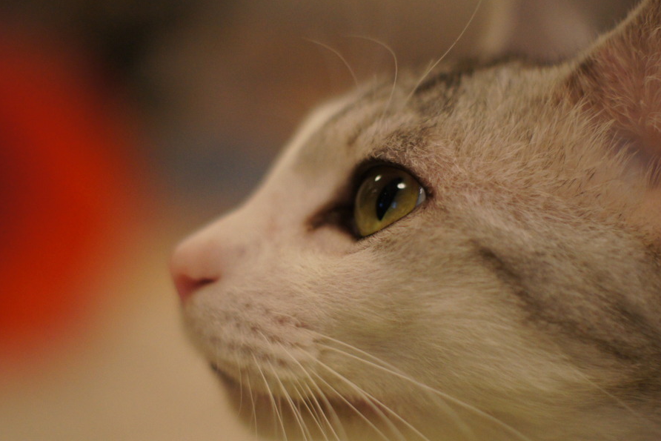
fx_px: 1579
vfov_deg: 15.9
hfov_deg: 23.6
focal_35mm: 86
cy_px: 219
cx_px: 351
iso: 1600
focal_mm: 50
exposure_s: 1/640
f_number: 1.8
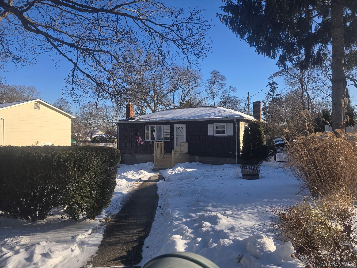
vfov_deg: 58.9
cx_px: 178
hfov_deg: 73.9
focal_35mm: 23
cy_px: 134
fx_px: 237
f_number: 1.7
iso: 12
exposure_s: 1/577
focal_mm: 6.3
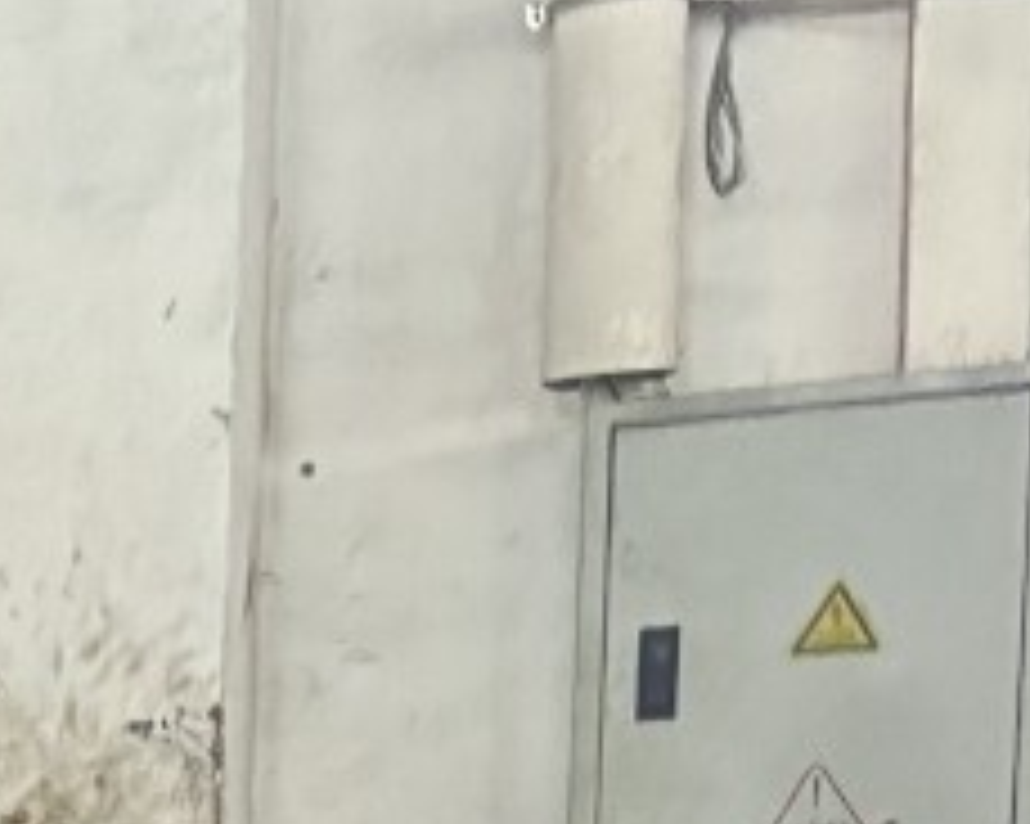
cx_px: -1943
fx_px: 5058
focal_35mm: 166
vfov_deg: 8.4
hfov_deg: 9.4
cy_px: 2119
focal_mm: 5.96
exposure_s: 1/47
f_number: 1.6
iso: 500
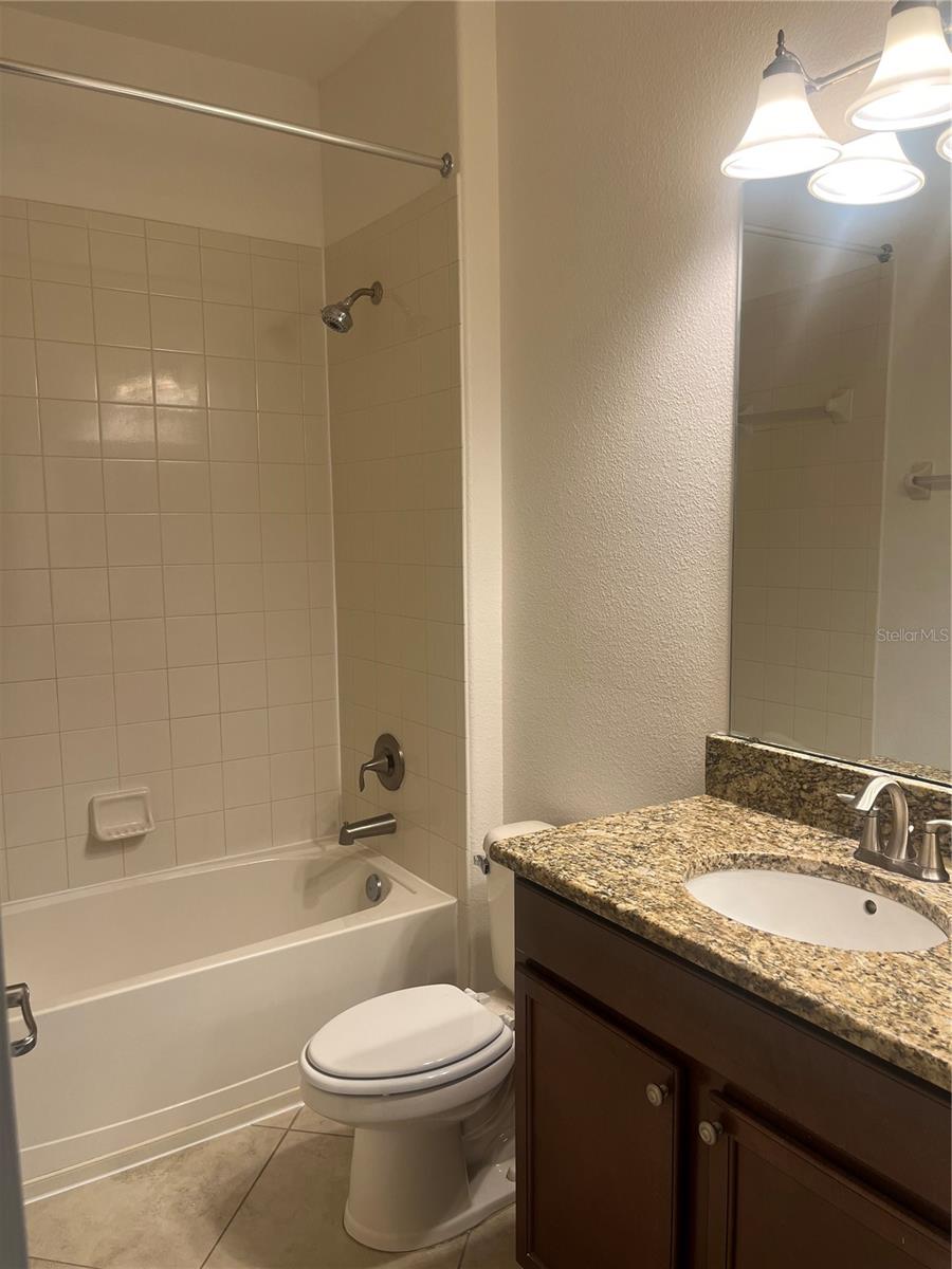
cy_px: 634
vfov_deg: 67.3
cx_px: 476
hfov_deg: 53.1
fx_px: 953
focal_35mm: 26
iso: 64
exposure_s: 1/120
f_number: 1.6
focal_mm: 5.1
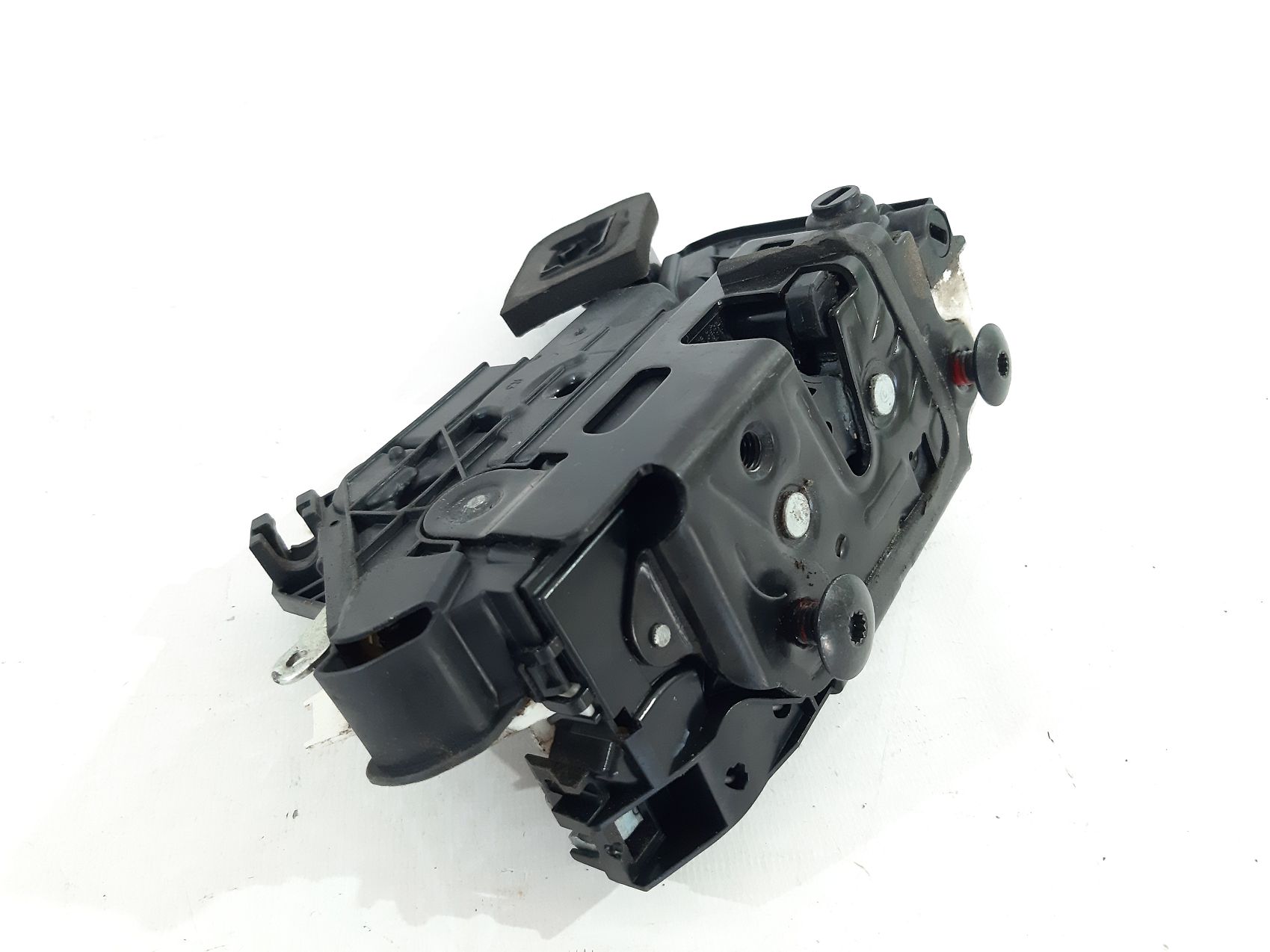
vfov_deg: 51.3
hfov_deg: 65.3
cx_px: 635
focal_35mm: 27
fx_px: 991
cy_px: 476
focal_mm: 3.93
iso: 250
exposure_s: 1/50
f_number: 1.7
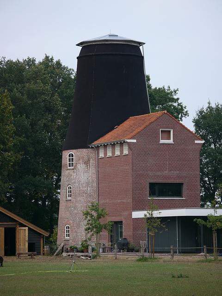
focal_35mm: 200
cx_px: 111
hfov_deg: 7.4
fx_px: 1710
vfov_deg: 9.9
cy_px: 148
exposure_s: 1/200
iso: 100
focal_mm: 100
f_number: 4
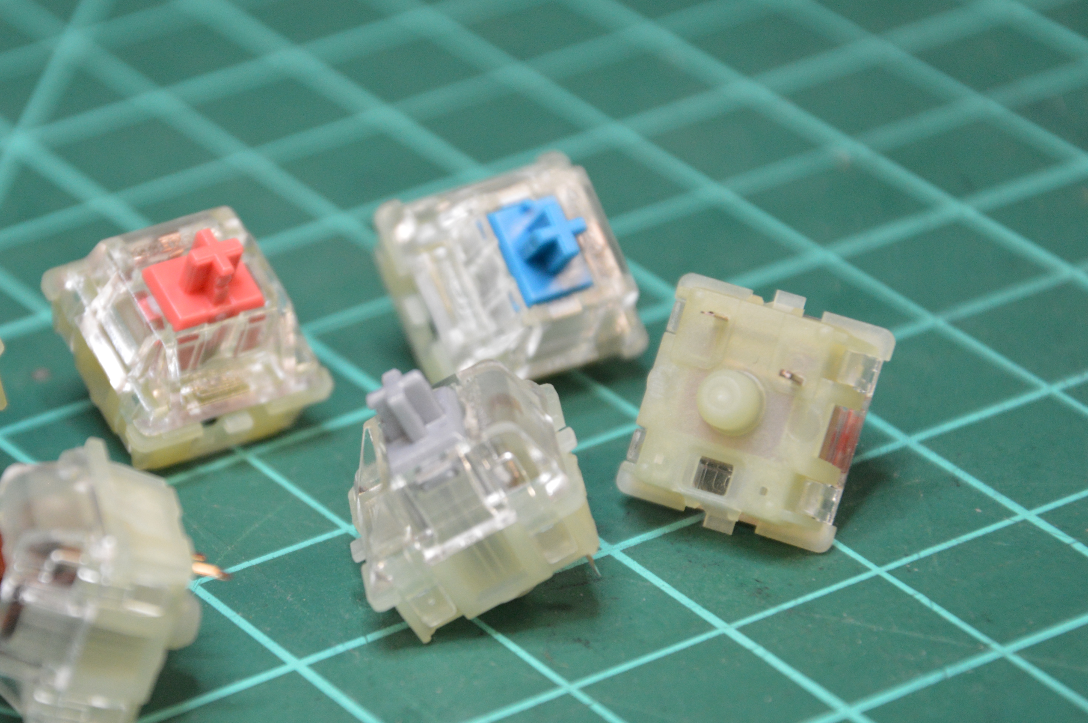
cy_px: 390
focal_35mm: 238
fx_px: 7179
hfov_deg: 8.7
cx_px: 360
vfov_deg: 5.8
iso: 720
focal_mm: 105
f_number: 5.6
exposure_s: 1/60
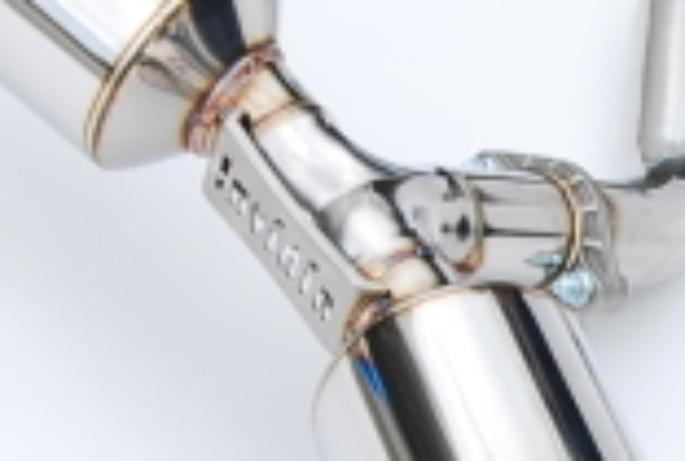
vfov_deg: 6.9
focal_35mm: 200
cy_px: 316
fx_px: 3817
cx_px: 742
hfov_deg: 10.1
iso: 100
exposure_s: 1/200
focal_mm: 26
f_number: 5.6
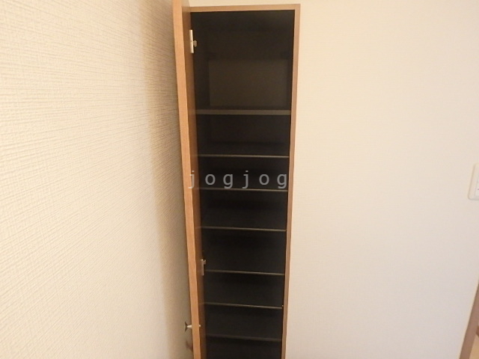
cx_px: 240
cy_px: 180
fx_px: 291
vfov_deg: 63.4
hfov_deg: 79.0
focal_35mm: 21
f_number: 3.5
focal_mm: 3.7
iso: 800
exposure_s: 1/20
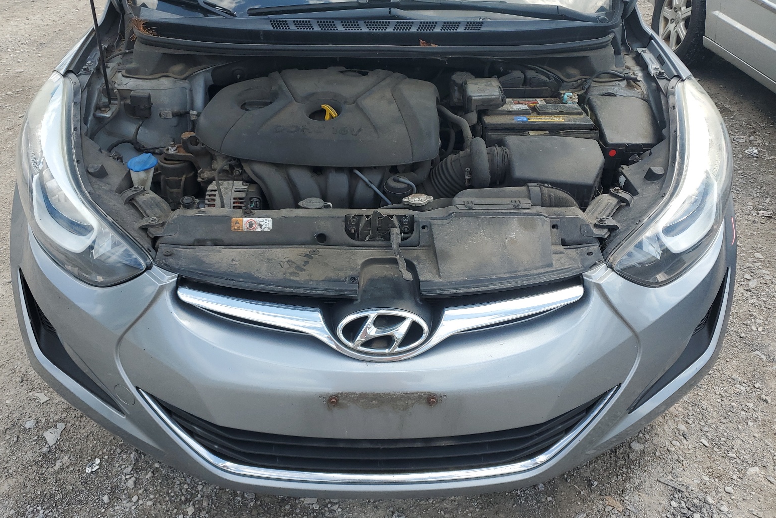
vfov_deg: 46.4
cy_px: 270
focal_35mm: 28
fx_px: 604
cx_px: 375
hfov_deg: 65.5
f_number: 1.5
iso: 50
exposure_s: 1/1000
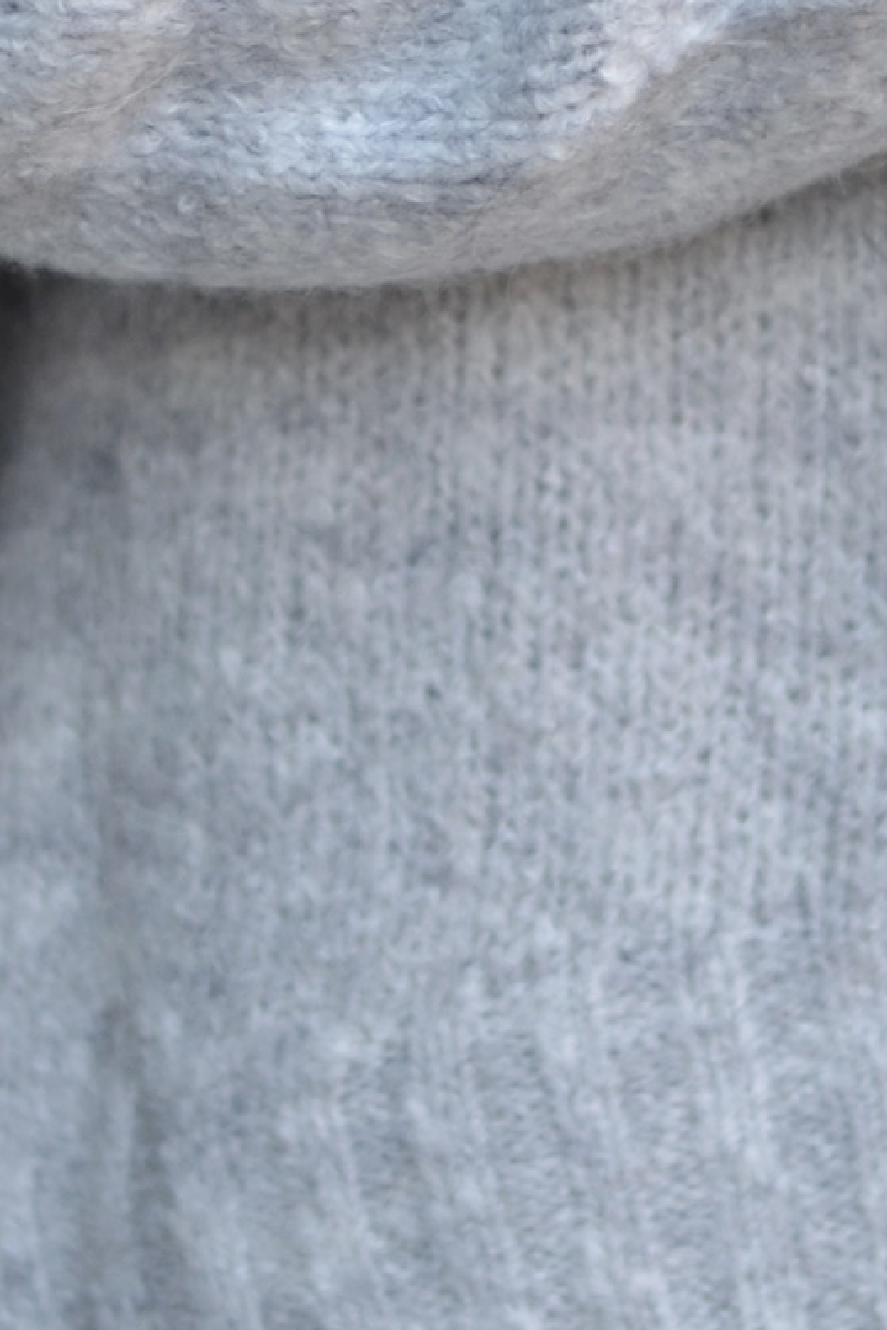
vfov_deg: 7.2
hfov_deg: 4.8
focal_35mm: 286
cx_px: 311
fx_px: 10565
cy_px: 278
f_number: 1.8
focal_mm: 50
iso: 125
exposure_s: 1/250
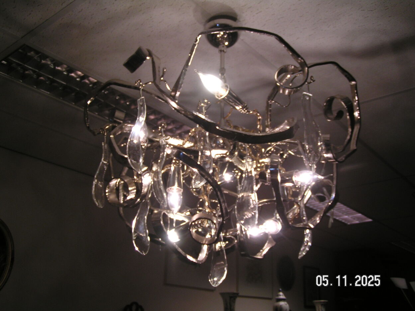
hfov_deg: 63.4
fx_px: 336
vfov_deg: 49.8
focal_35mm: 28
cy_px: 156
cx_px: 208
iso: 50
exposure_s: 1/50
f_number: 2.8
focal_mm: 4.4
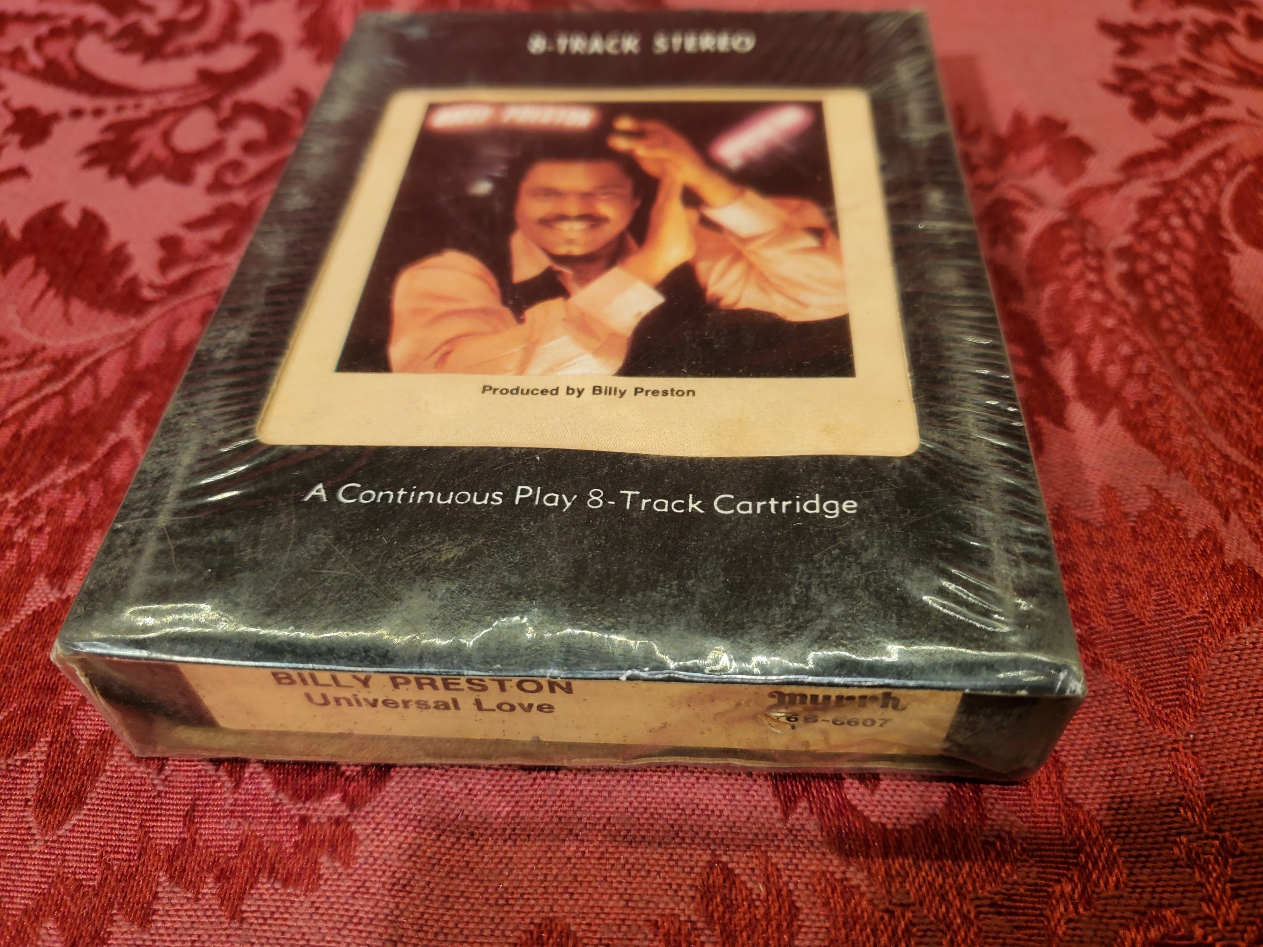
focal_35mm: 26
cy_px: 474
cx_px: 632
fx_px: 949
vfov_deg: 53.1
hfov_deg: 67.3
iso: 80
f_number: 1.5
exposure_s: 1/120
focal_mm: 4.3
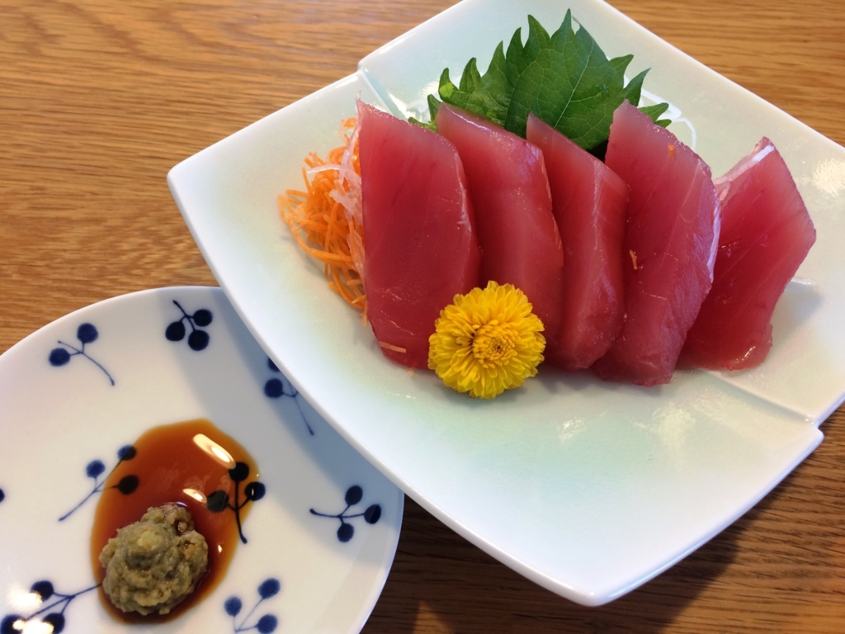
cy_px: 317
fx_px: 708
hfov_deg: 61.7
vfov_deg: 48.2
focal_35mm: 29
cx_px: 422
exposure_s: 1/40
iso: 32
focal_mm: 4.15
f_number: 2.2
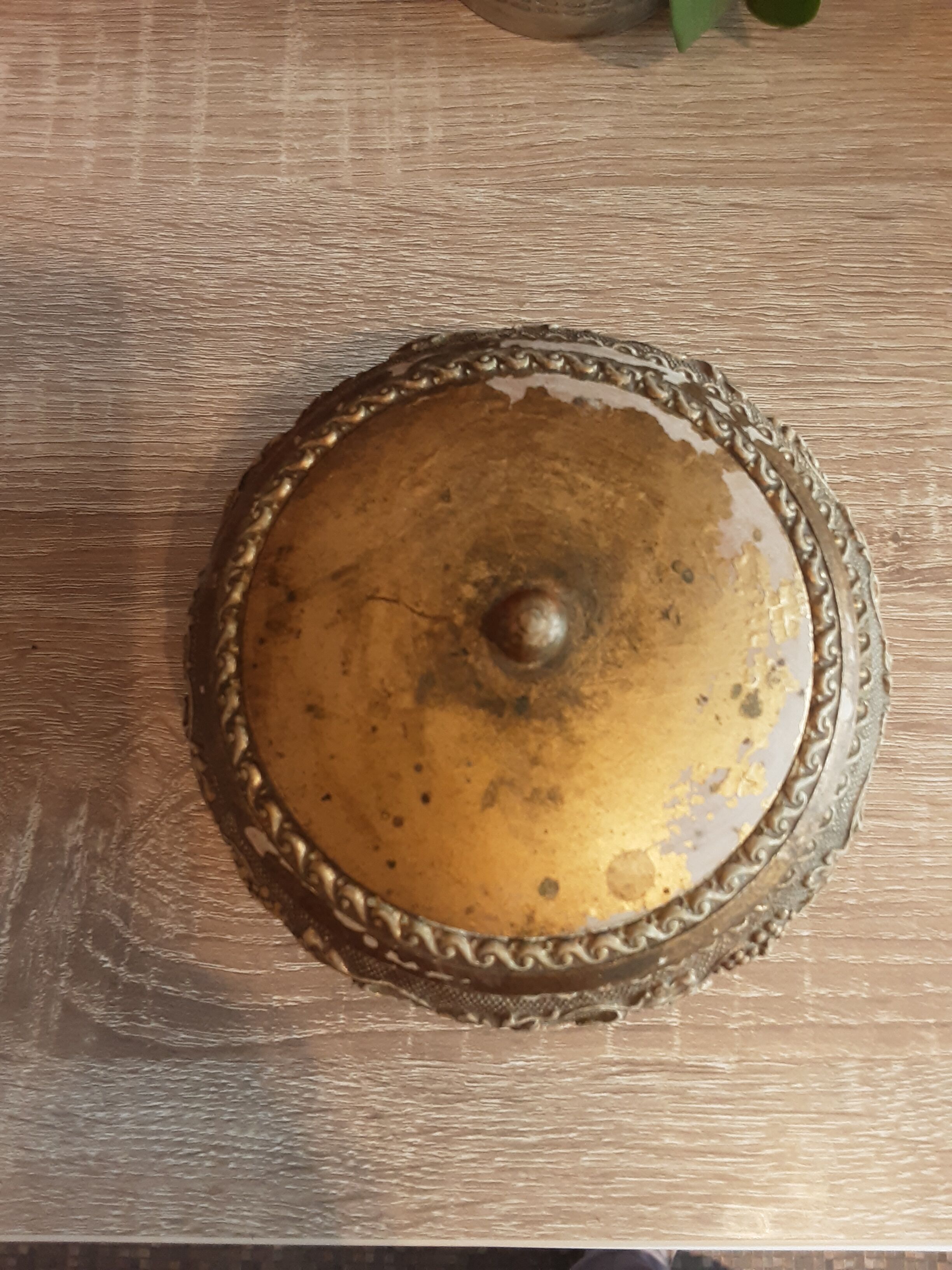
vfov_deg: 63.4
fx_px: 1027
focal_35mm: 28
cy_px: 635
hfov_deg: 49.7
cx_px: 476
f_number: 1.9
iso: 160
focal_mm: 2.9
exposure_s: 1/33
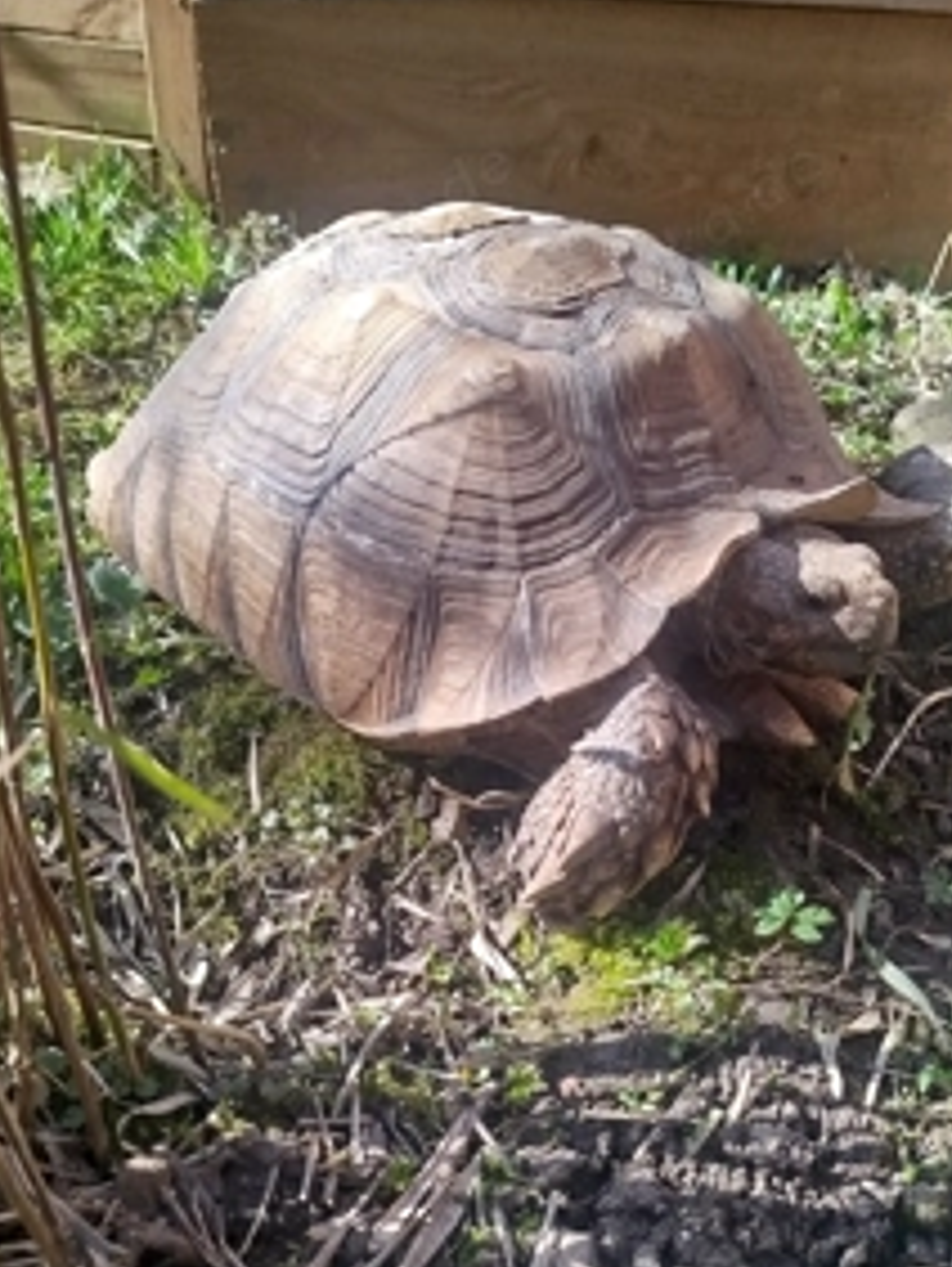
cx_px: 543
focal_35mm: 34
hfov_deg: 41.8
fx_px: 1245
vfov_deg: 53.9
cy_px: 656
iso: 50
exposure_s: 1/250
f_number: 1.7
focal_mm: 5.31
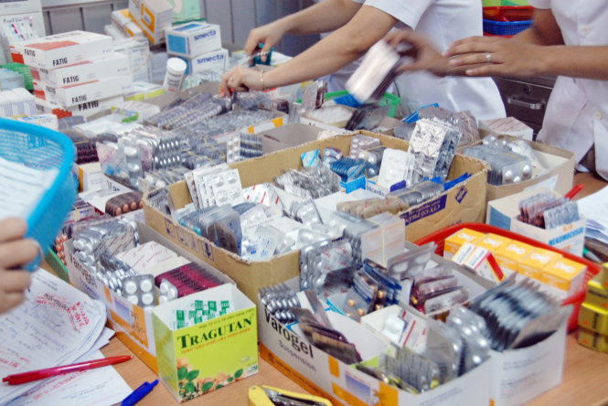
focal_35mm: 48
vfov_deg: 28.1
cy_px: 203
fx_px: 811
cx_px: 304
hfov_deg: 41.1
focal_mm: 32
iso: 800
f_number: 4
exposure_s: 1/40
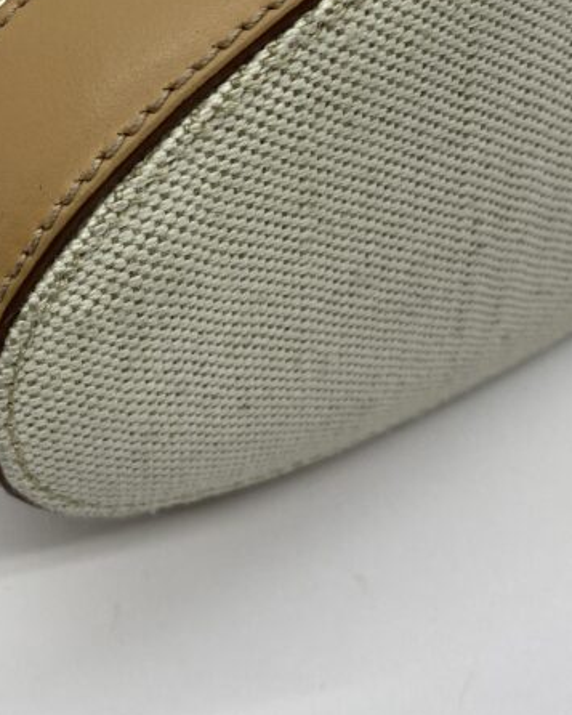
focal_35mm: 56
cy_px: 133
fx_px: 1185
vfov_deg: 32.6
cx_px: 91
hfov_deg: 26.5
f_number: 1.8
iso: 32
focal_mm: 4.25
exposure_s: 1/136
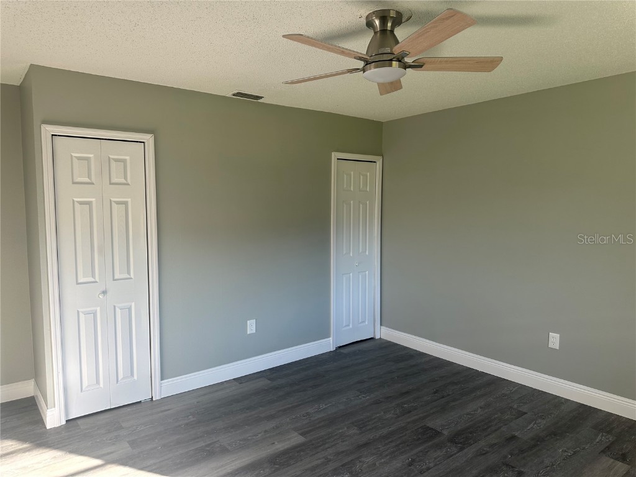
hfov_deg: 71.6
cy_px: 238
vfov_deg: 56.8
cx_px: 318
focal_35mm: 24
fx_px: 441
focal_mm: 6.86
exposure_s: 1/180
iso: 64
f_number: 1.78
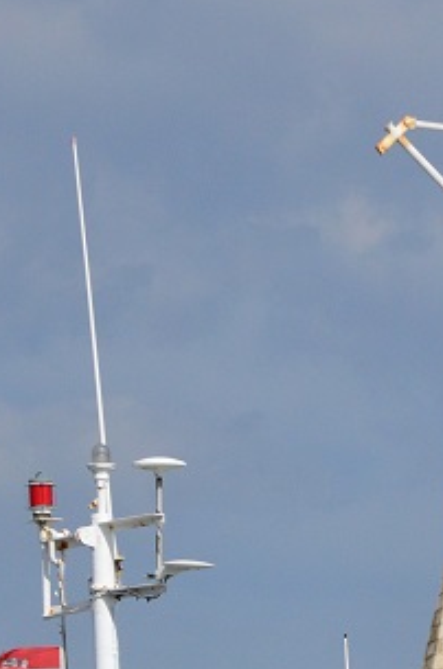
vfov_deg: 3.3
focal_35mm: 616
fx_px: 11415
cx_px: 522
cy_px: 838
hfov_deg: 2.2
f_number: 5.6
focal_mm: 125
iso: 800
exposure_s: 1/8000
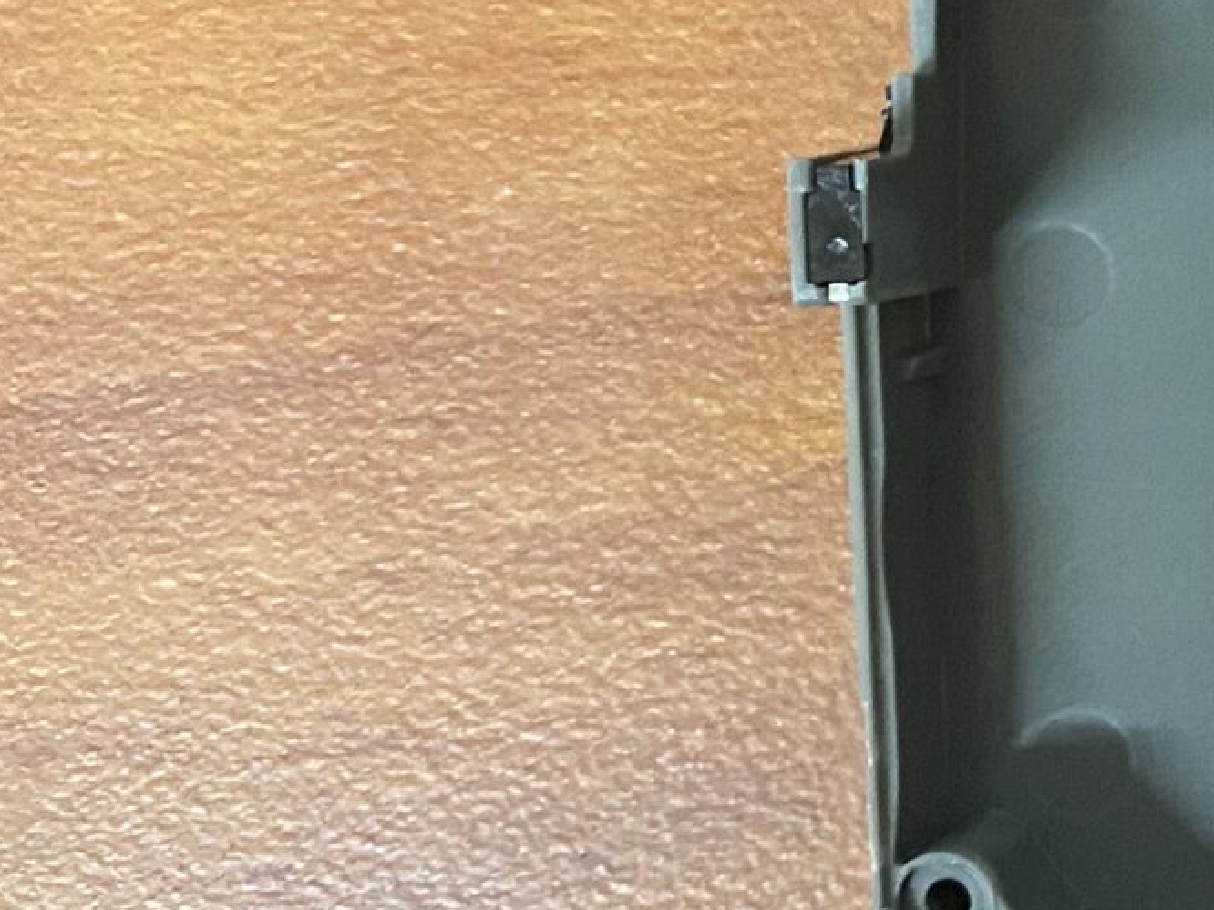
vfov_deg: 14.4
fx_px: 3506
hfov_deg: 17.0
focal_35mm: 100
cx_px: 2020
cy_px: -124
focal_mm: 4.25
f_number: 1.8
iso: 500
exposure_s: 1/40
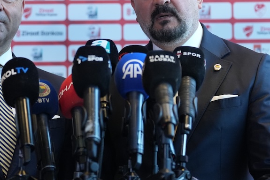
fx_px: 1283
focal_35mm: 171
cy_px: 51
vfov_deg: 8.0
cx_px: 101
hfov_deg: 12.0
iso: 3200
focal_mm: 82
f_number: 2.8
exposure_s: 1/400
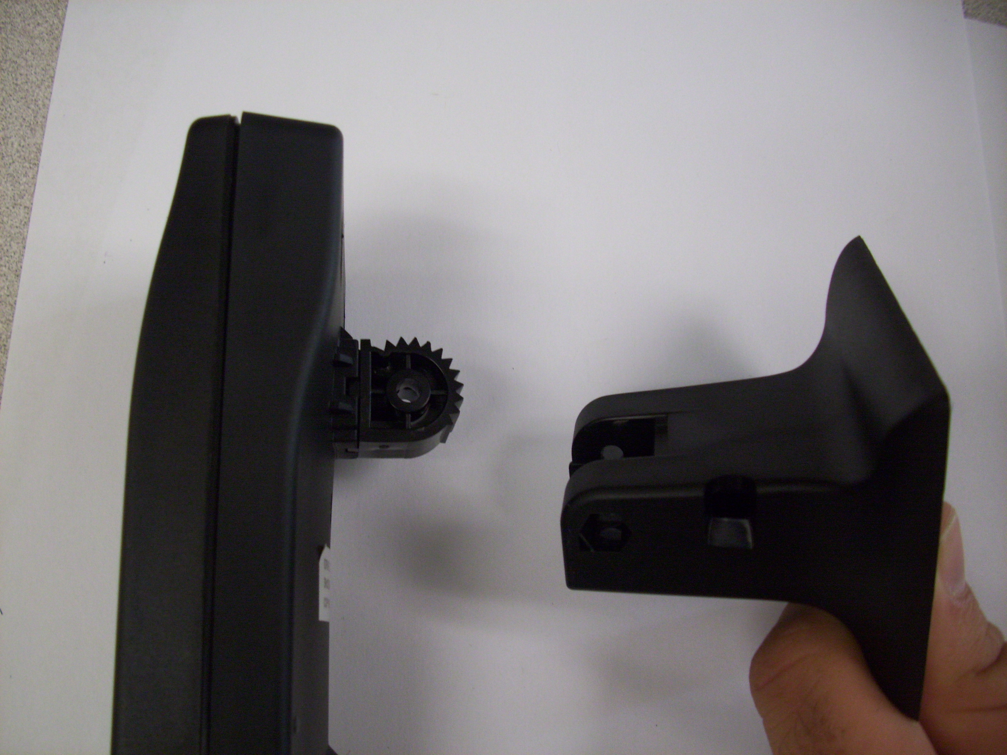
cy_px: 378
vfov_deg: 41.8
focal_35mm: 34
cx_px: 504
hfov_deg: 54.0
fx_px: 989
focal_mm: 5.7
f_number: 2.9
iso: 160
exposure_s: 1/25
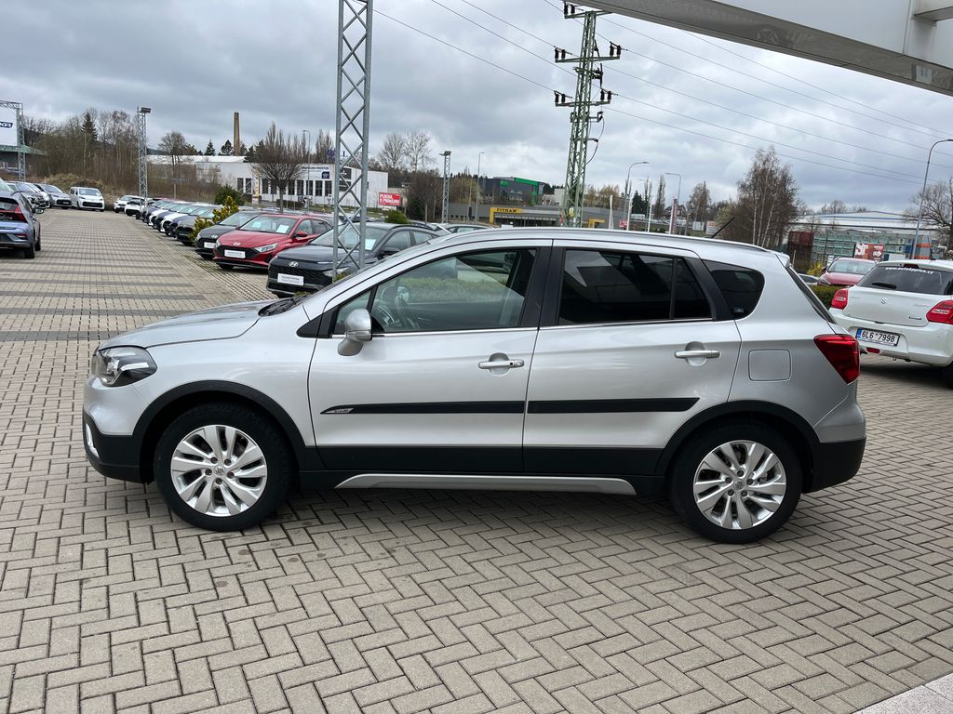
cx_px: 476
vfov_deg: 53.1
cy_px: 357
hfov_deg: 67.3
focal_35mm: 26
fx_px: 716
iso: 50
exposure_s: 1/1056
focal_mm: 5.1
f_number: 1.6
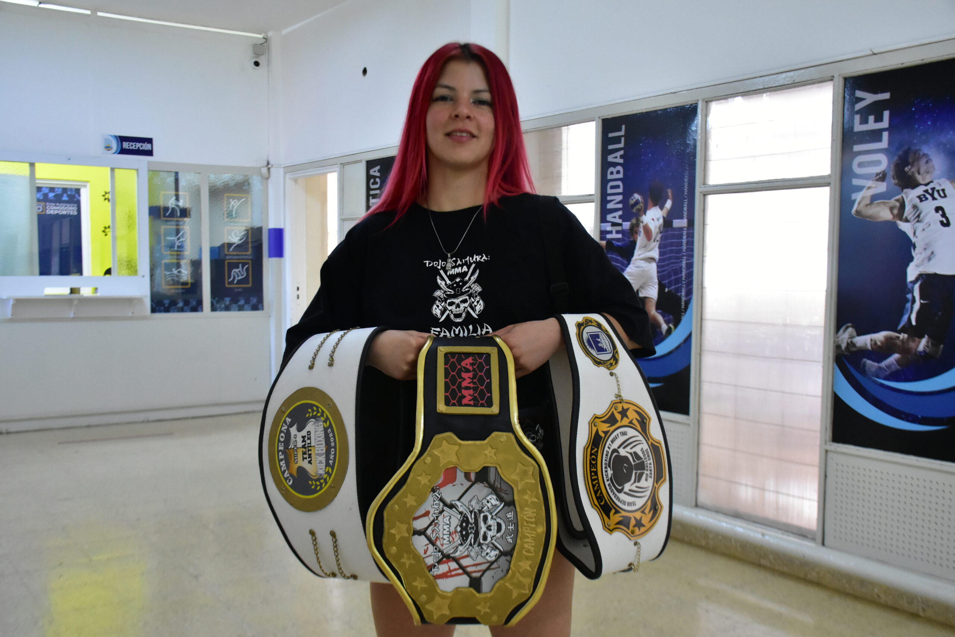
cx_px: 478
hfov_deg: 53.1
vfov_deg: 36.9
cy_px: 318
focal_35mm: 36
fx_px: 955
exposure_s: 1/100
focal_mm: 24
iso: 4000
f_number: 5.6
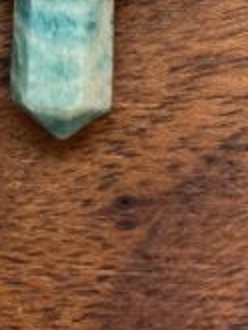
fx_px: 1202
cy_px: -186
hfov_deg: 11.8
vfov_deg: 14.4
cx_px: 64
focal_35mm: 126
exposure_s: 1/132
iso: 32
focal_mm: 4.25
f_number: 1.8
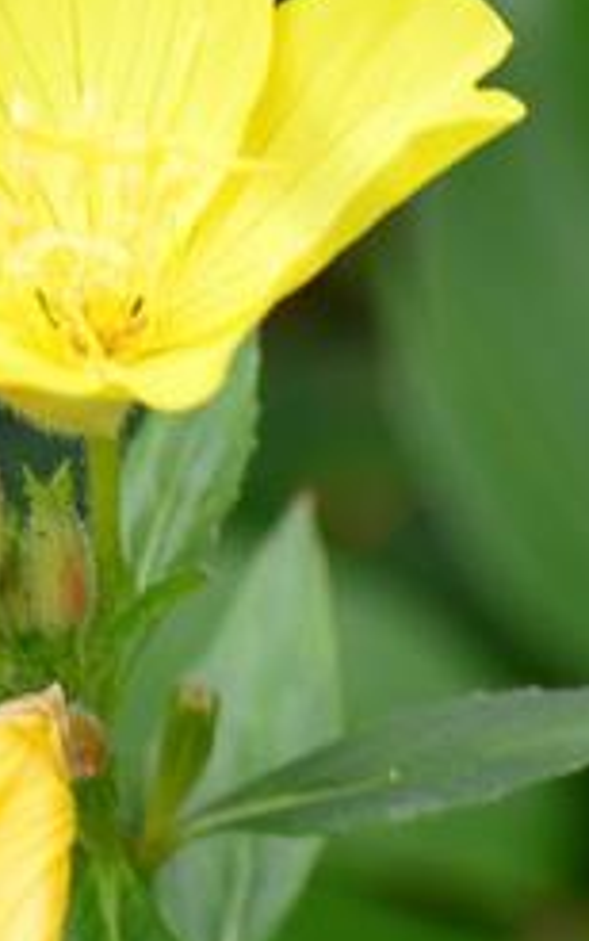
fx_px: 25474
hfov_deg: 1.3
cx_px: 207
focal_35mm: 993
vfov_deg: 2.1
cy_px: 325
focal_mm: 200
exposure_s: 1/100
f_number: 5.6
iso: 100
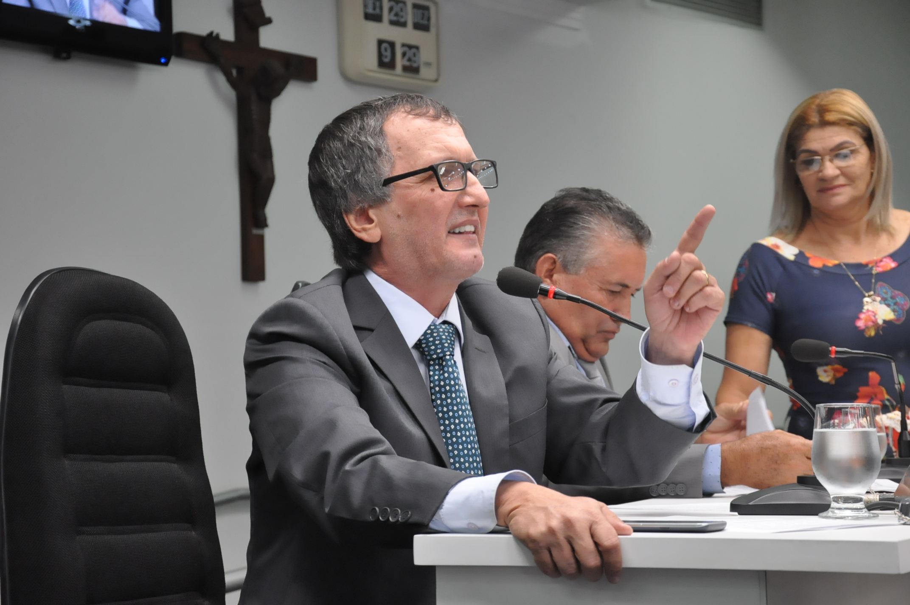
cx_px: 455
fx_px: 2196
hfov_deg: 23.4
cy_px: 302
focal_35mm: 87
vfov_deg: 15.7
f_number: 5
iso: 2000
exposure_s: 1/100
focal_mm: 58
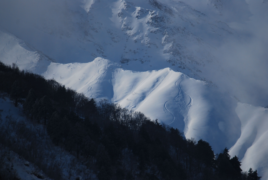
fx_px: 3354
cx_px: 134
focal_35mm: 450
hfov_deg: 4.6
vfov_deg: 3.1
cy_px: 90
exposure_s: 1/2500
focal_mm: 300
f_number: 5.6
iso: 160
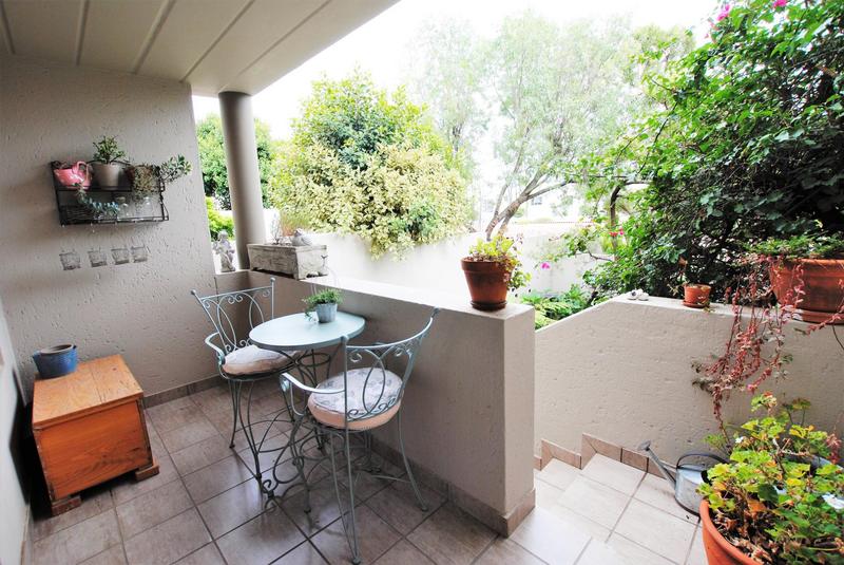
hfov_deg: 100.3
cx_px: 422
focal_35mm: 15
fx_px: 352
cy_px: 282
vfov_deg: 77.4
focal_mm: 10
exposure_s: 1/100
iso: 200
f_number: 5
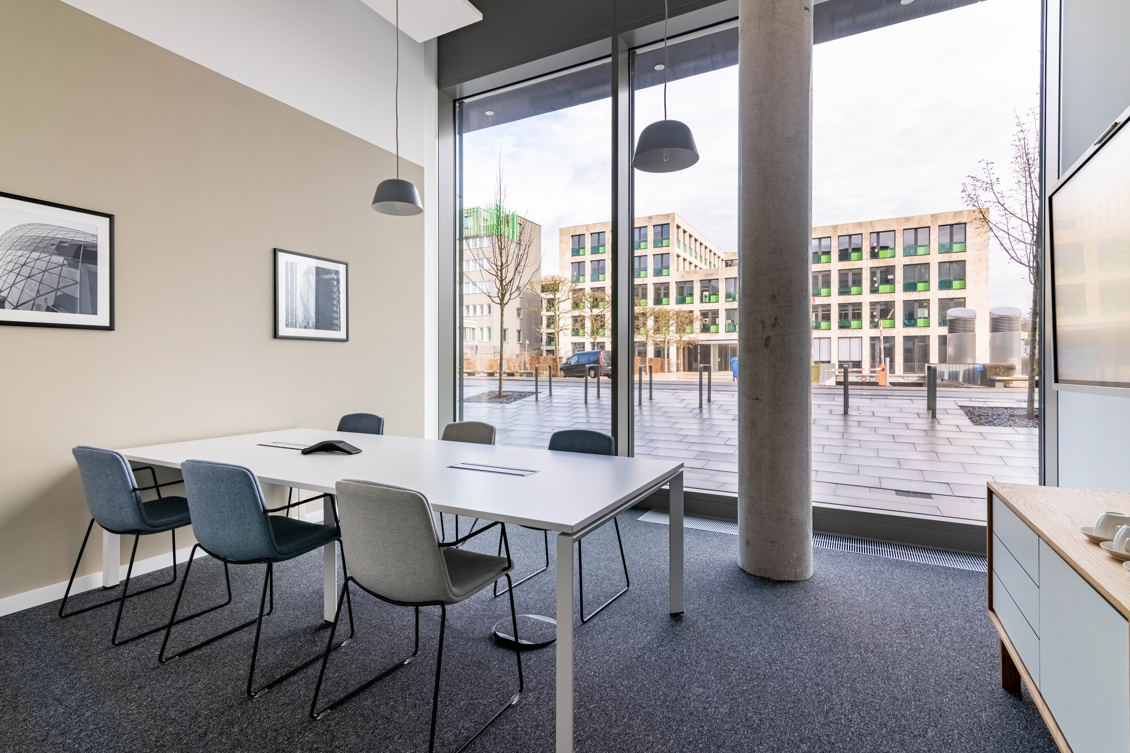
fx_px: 534
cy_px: 367
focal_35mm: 17
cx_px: 546
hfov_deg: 93.2
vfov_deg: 70.4
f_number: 8
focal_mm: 16
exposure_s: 1/640
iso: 400
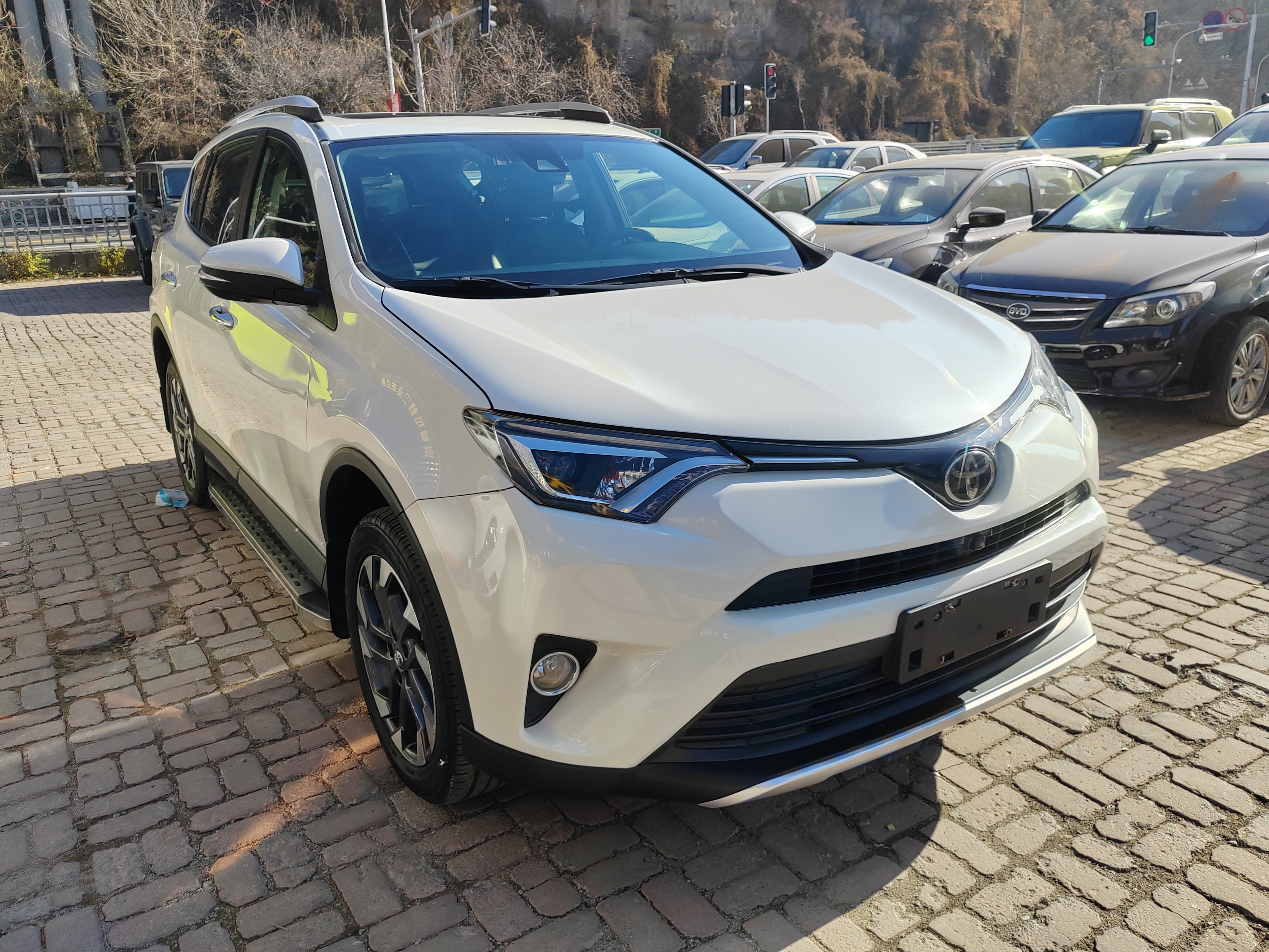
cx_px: 634
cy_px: 476
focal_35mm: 27
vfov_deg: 51.4
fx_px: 990
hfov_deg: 65.3
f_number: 1.9
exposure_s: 1/1600
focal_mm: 5.52
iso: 100
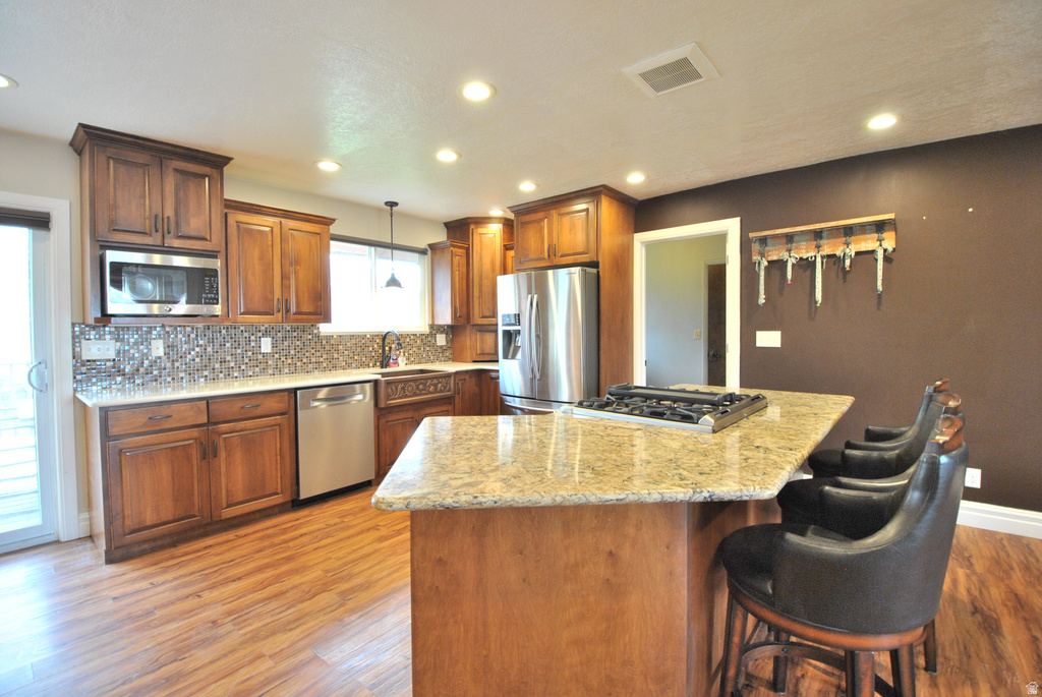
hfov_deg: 100.3
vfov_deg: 77.5
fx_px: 435
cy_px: 348
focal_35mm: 15
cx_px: 521
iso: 400
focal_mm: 10
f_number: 3.5
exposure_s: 1/30
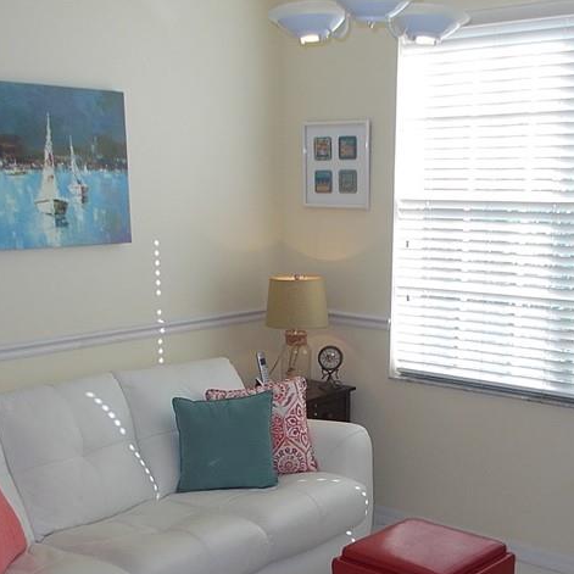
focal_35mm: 50
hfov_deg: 34.0
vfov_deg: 33.4
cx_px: 327
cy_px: 428
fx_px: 938
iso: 80
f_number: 3.2
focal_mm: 4.6
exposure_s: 1/50
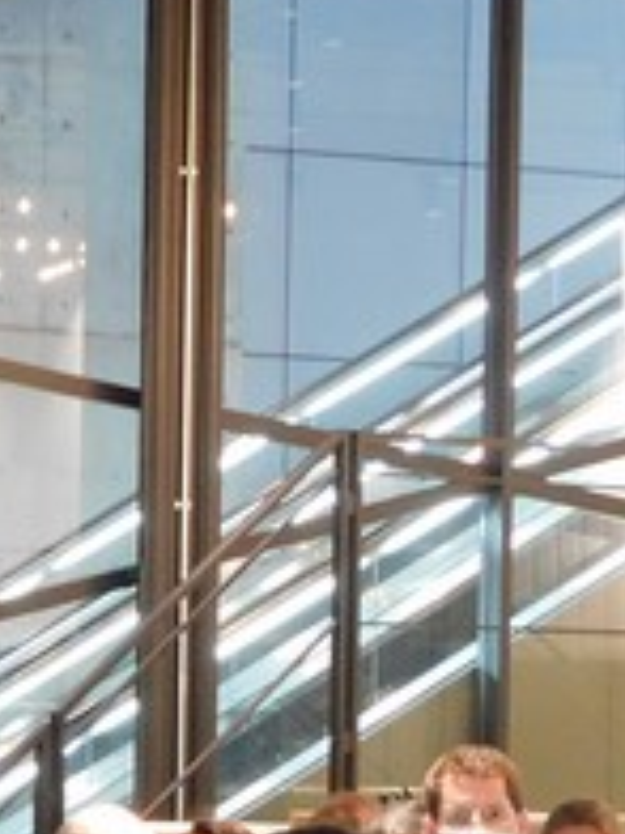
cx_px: 17
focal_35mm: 235
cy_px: 1094
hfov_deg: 6.3
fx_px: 5657
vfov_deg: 8.3
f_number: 4.2
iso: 400
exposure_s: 1/13
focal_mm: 10.7
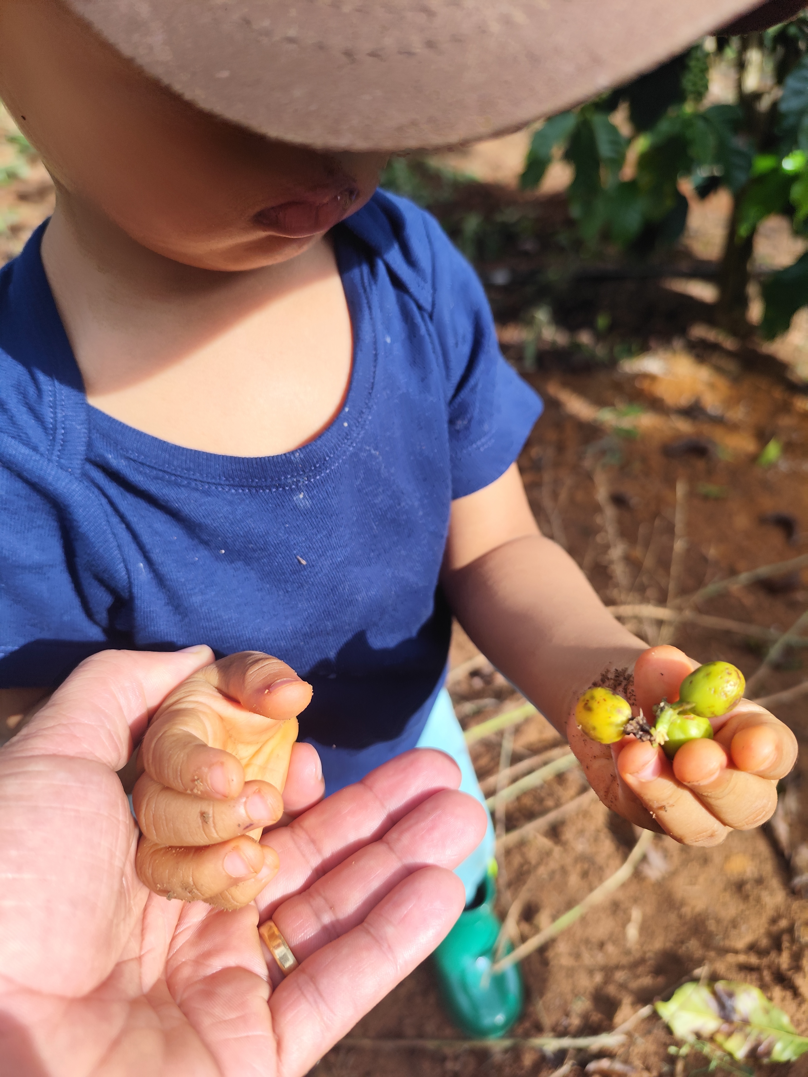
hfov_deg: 58.9
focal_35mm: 23
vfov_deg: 73.9
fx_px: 716
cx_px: 404
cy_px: 538
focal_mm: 6.19
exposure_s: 1/324
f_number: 1.65
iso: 50
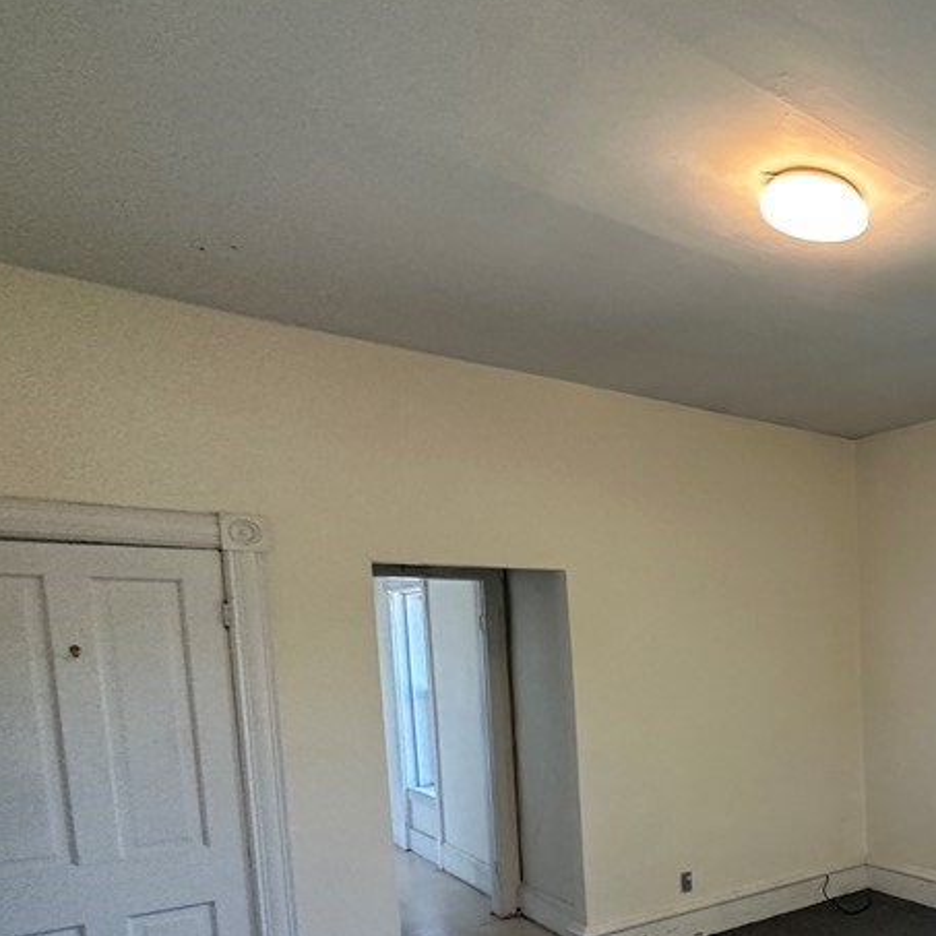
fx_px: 857
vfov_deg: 54.4
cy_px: 713
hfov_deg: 43.6
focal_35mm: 28
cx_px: 1039
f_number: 2.2
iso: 250
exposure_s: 1/120
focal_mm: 2.22
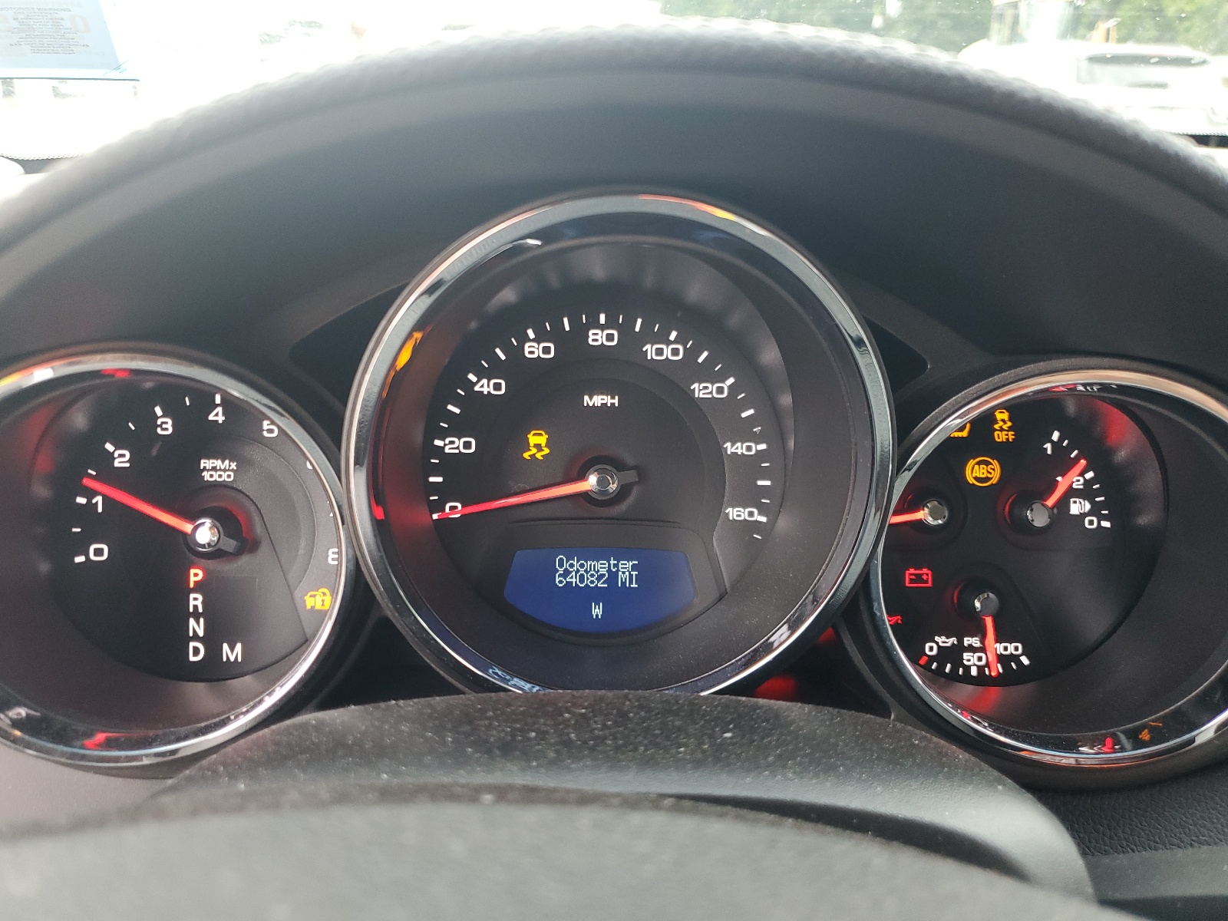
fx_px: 922
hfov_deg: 67.3
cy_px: 460
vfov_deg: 53.1
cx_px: 614
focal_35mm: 26
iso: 95
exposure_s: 1/60.2
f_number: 1.5
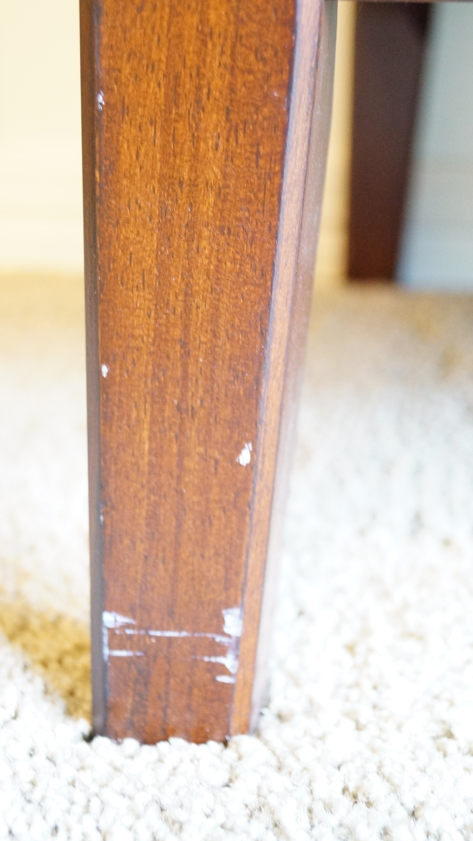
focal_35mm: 63
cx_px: 203
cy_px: 420
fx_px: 1405
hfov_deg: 19.1
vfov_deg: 33.3
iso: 3200
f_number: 5
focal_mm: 40
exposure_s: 1/10
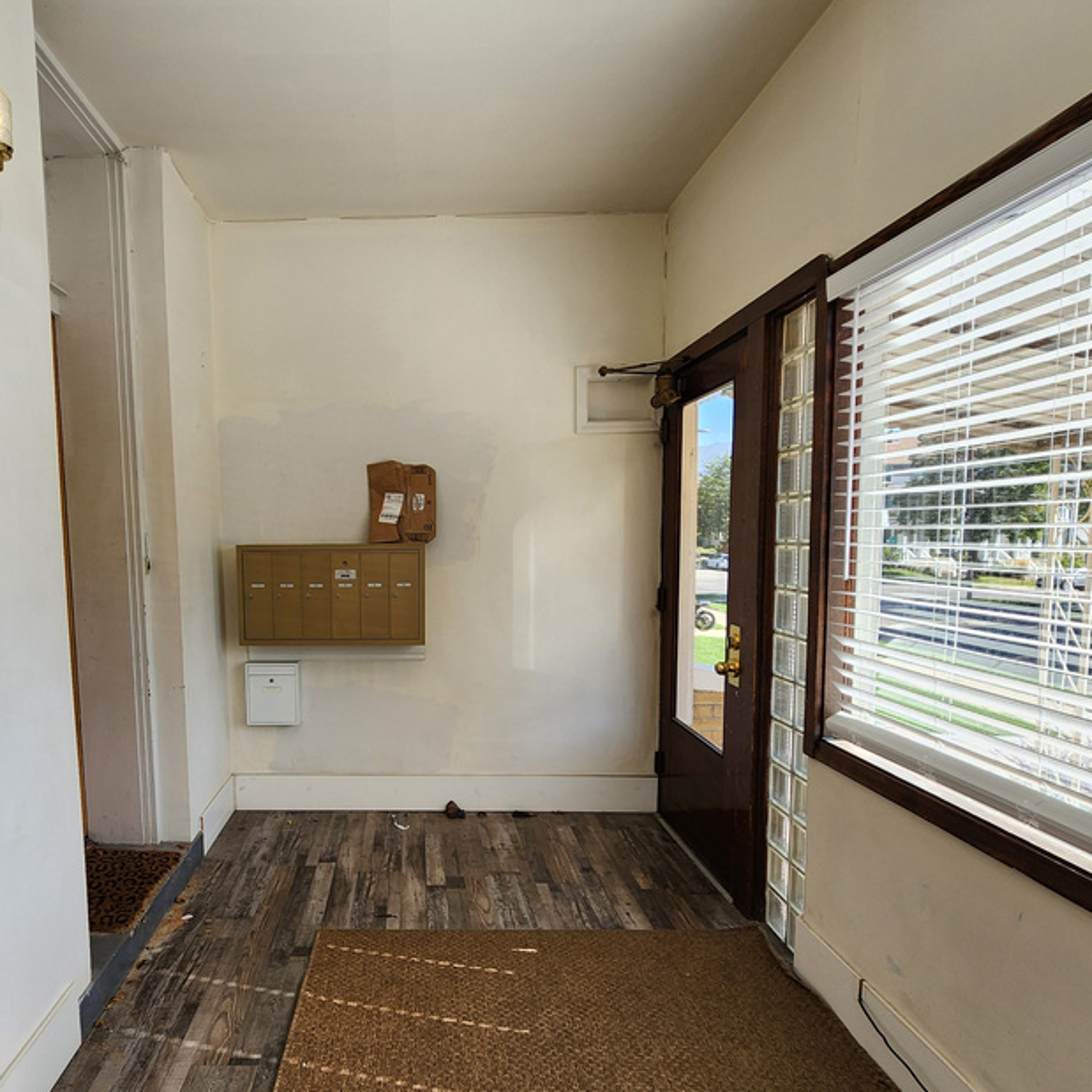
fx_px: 678
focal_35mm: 19
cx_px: 397
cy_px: 610
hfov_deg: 76.0
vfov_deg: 77.4
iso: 50
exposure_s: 1/306
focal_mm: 2.2
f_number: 2.2
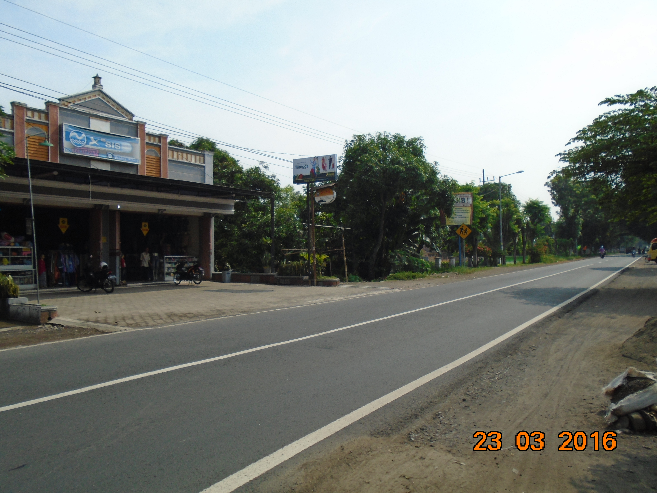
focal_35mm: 26
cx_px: 328
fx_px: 493
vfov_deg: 53.1
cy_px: 246
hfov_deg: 67.3
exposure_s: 1/250
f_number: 8
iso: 100
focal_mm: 4.6
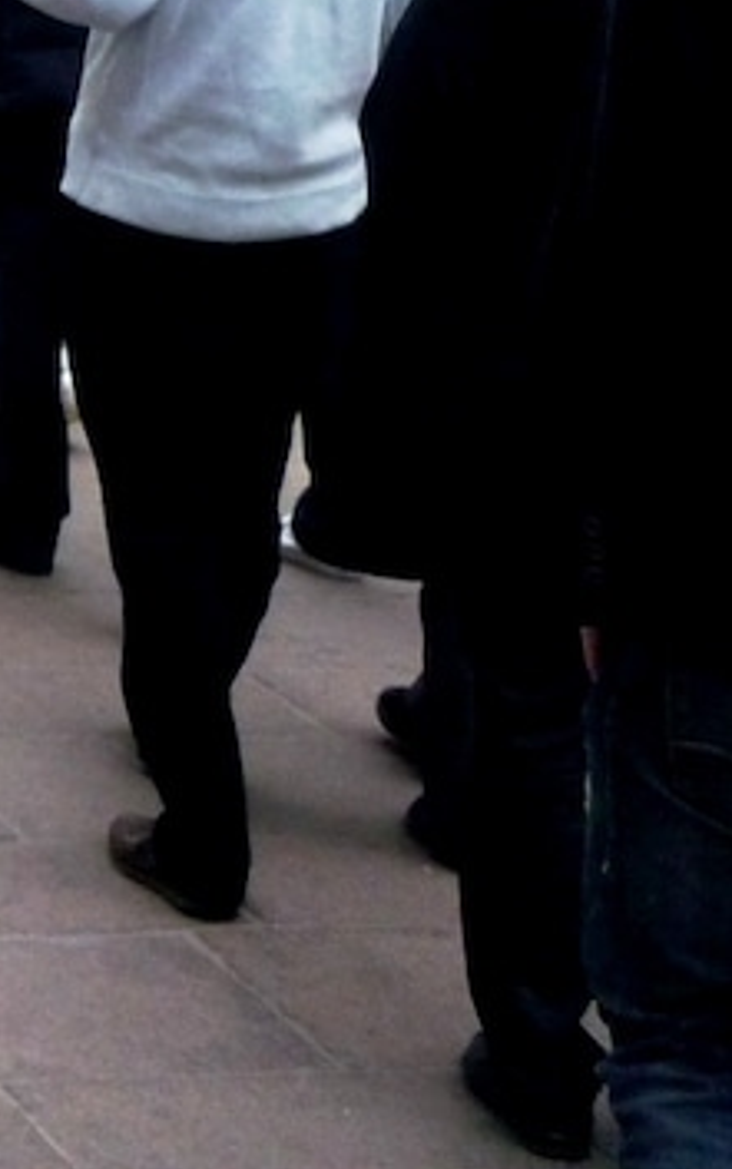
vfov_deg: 20.5
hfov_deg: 11.4
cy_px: 83
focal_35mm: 99
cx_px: -891
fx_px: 3156
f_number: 2.8
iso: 320
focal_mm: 5.5
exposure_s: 1/200
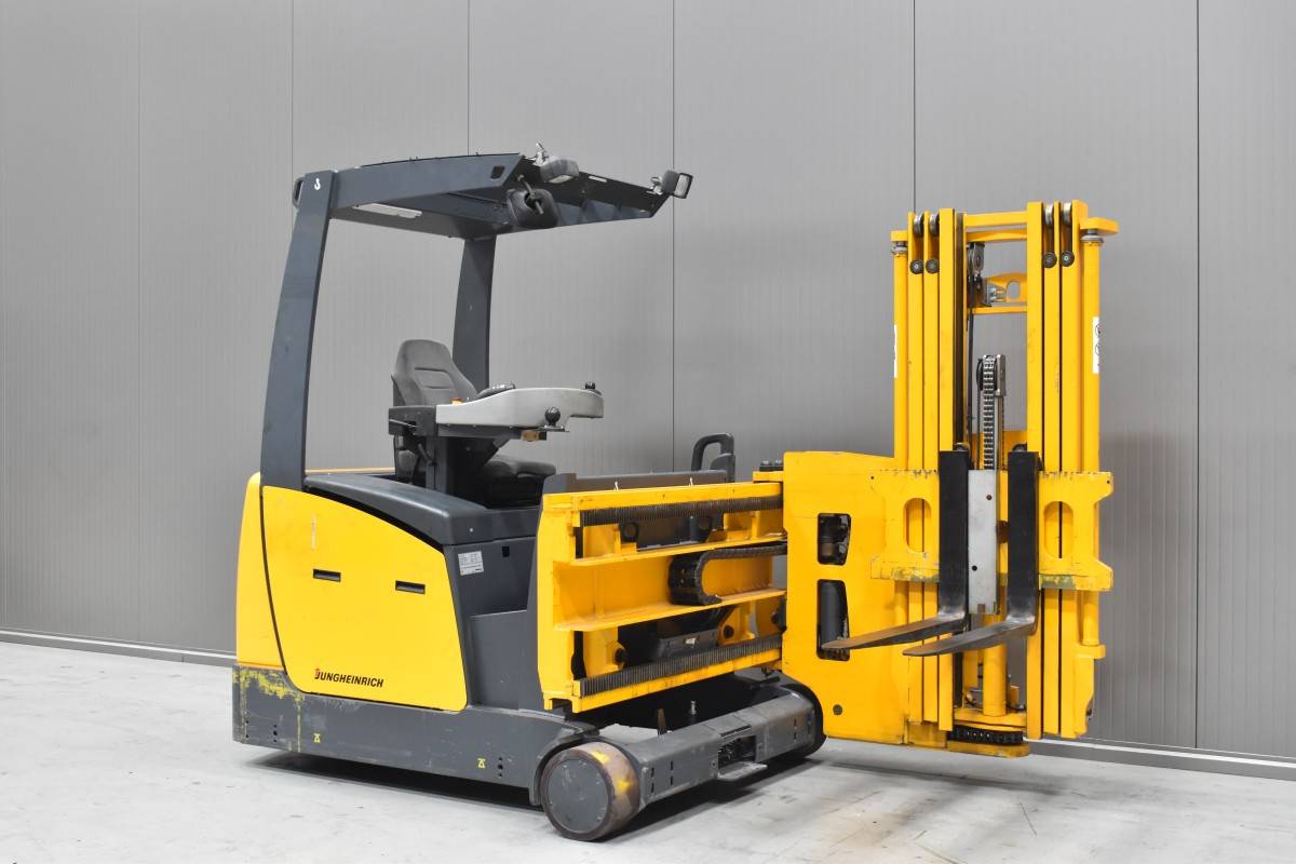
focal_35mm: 44
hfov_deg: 45.0
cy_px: 432
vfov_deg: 30.8
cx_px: 648
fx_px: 1566
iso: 1600
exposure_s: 1/25
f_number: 6.3
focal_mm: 29
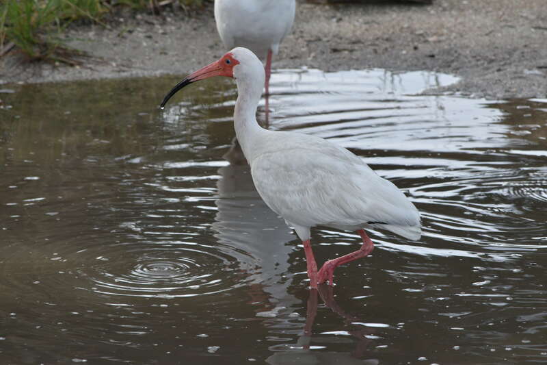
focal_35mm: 300
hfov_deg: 6.9
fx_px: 4557
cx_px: 274
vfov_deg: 4.6
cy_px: 182
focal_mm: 200
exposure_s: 1/100
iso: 100
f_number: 10
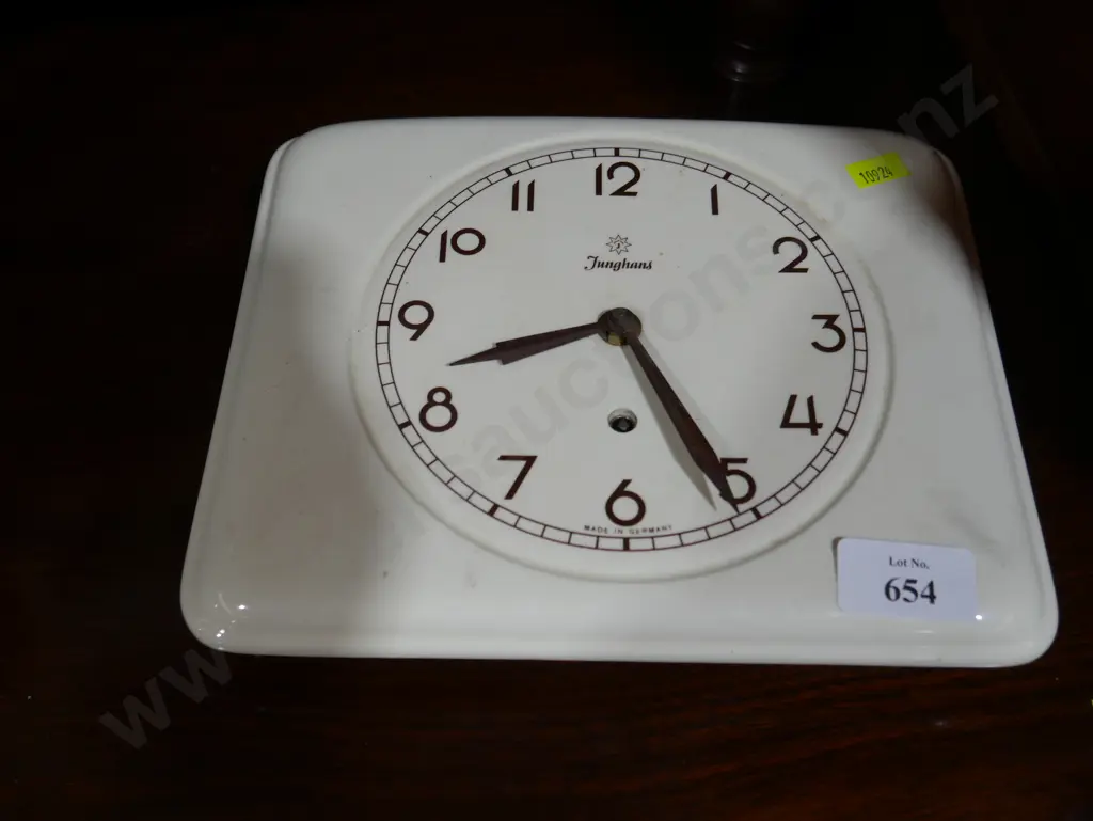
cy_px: 410
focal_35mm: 36
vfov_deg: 39.7
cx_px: 546
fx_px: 1137
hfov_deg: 51.3
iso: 200
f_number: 4
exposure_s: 1/100
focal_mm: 18
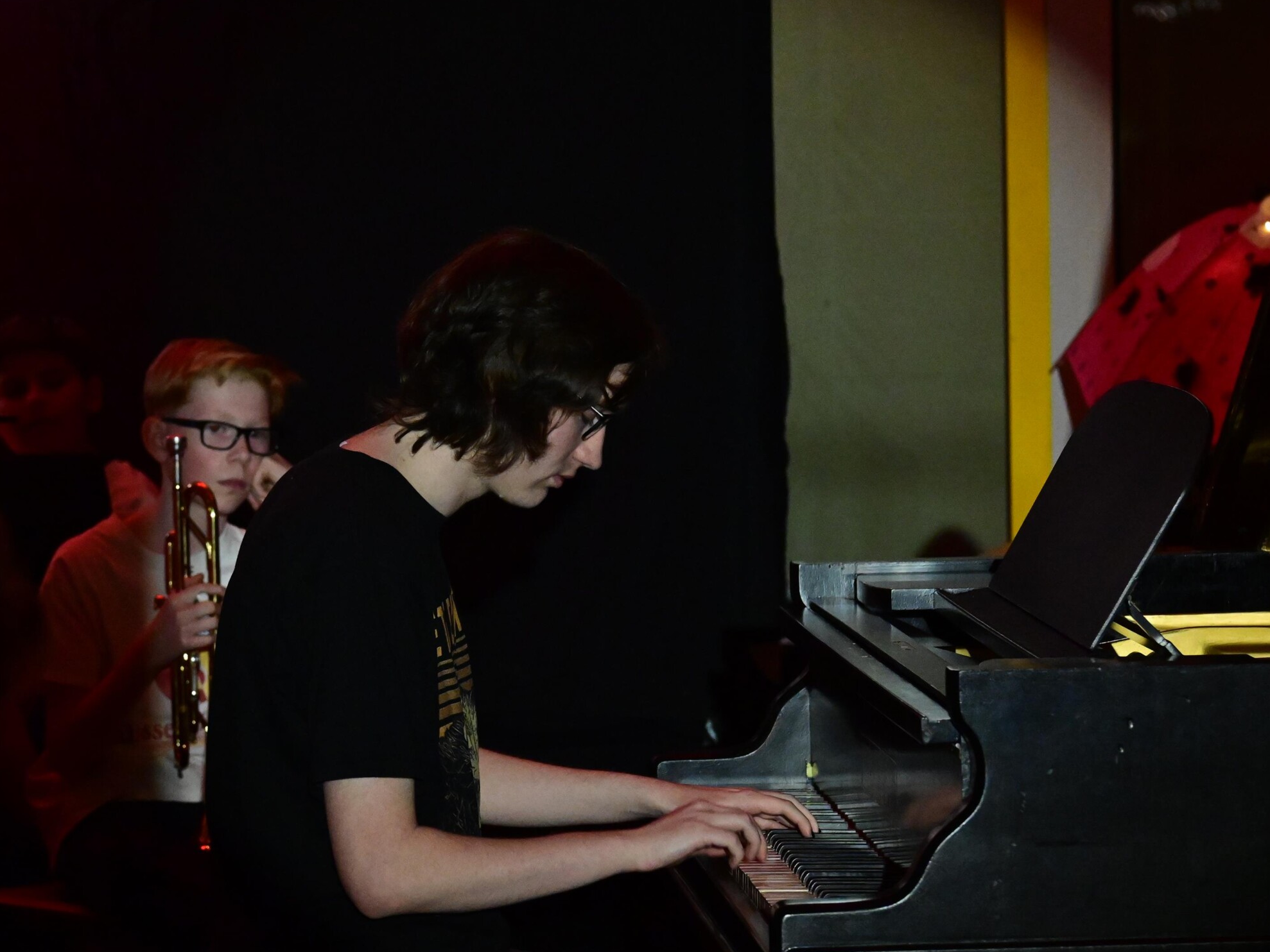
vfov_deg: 9.4
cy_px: 529
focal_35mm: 159
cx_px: 614
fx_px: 5820
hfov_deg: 12.5
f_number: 5
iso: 6400
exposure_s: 1/30
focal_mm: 85
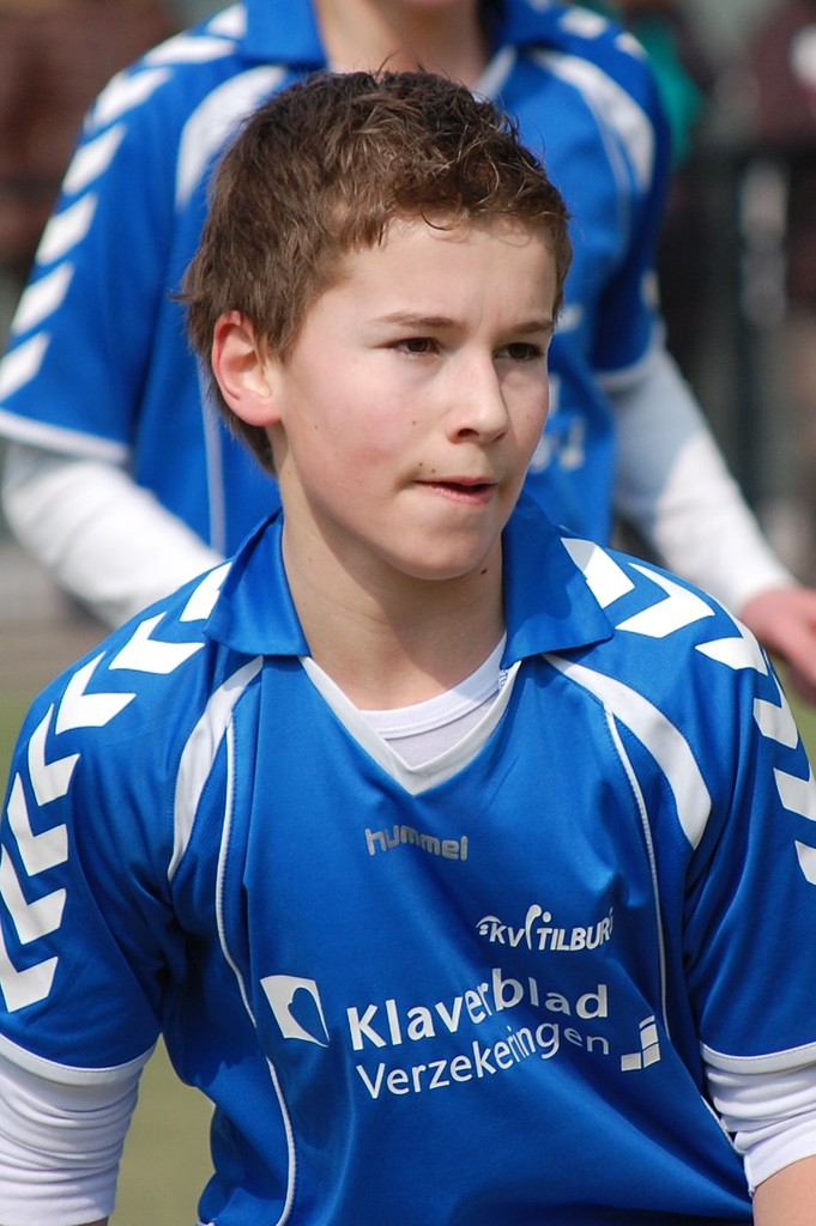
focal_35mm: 270
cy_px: 613
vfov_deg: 7.6
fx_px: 9195
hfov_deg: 5.1
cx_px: 408
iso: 250
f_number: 5.6
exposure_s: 1/1000
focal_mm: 180
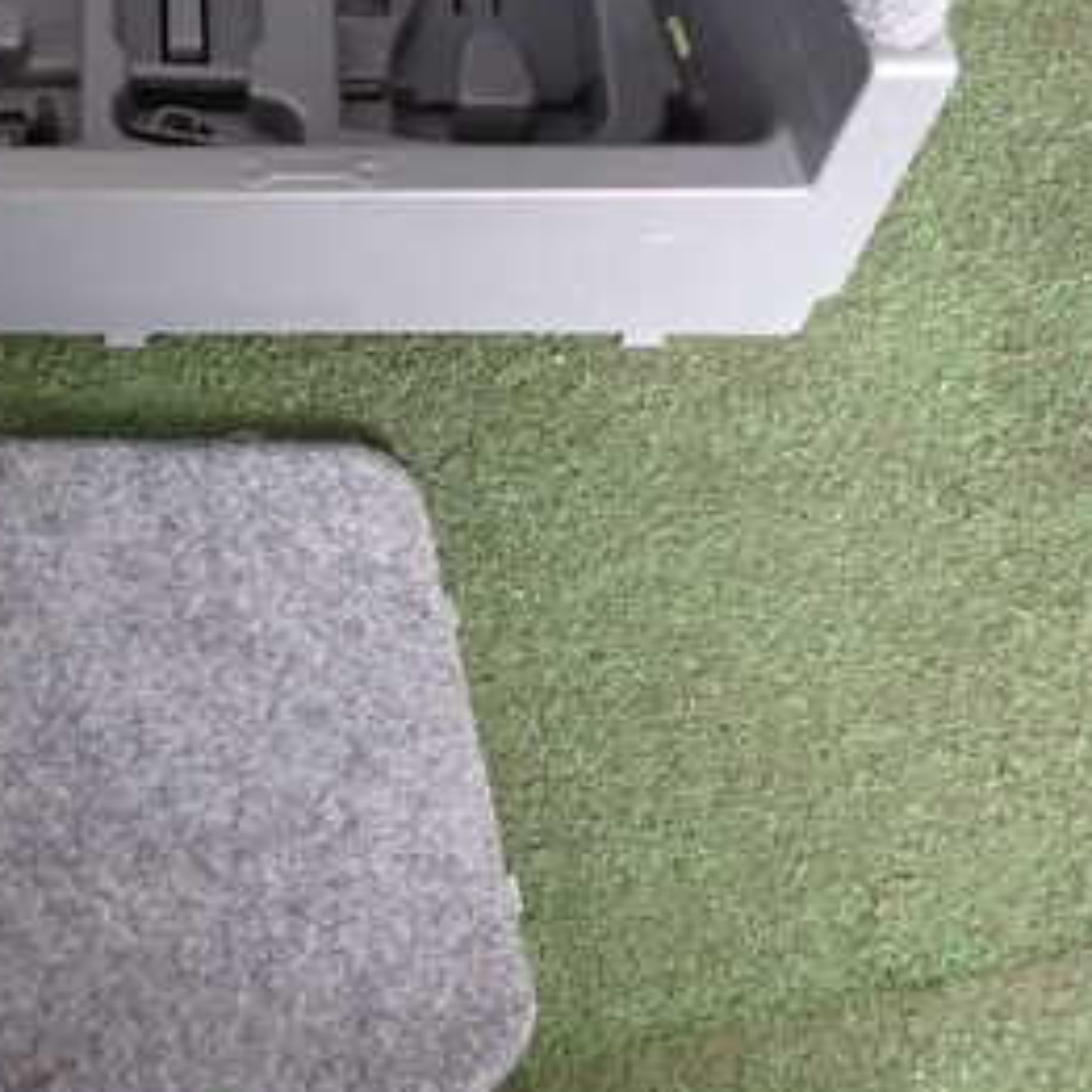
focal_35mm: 61
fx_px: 2177
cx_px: 121
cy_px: 289
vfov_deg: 27.8
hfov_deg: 27.2
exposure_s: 1/30
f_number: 2.3
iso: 640
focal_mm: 5.4
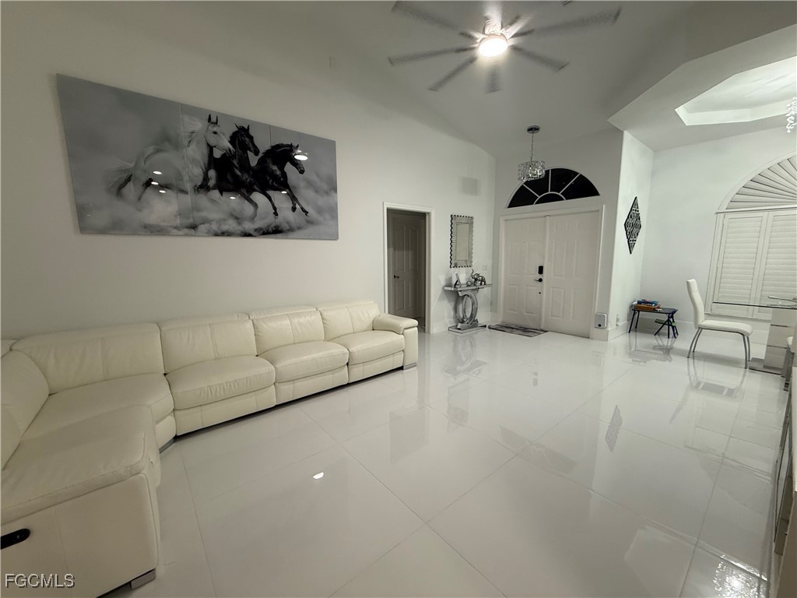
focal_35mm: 14
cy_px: 299
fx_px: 322
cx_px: 398
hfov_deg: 102.1
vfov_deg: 85.7
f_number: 2.2
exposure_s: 1/60
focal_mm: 2.22
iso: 200
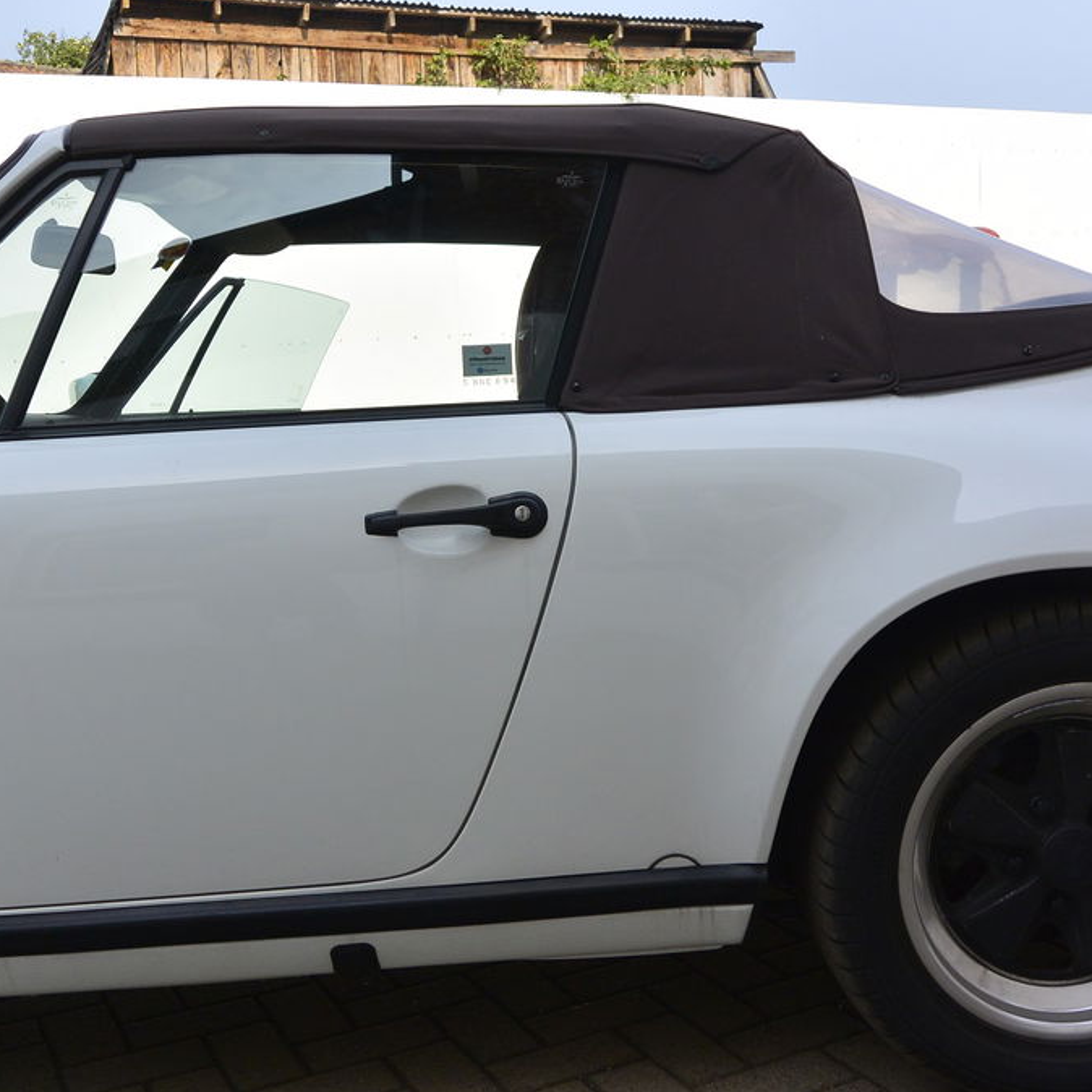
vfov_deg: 41.9
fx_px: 1428
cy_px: 546
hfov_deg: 41.8
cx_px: 588
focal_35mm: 40
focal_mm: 11.8
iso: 160
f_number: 5
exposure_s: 1/1000
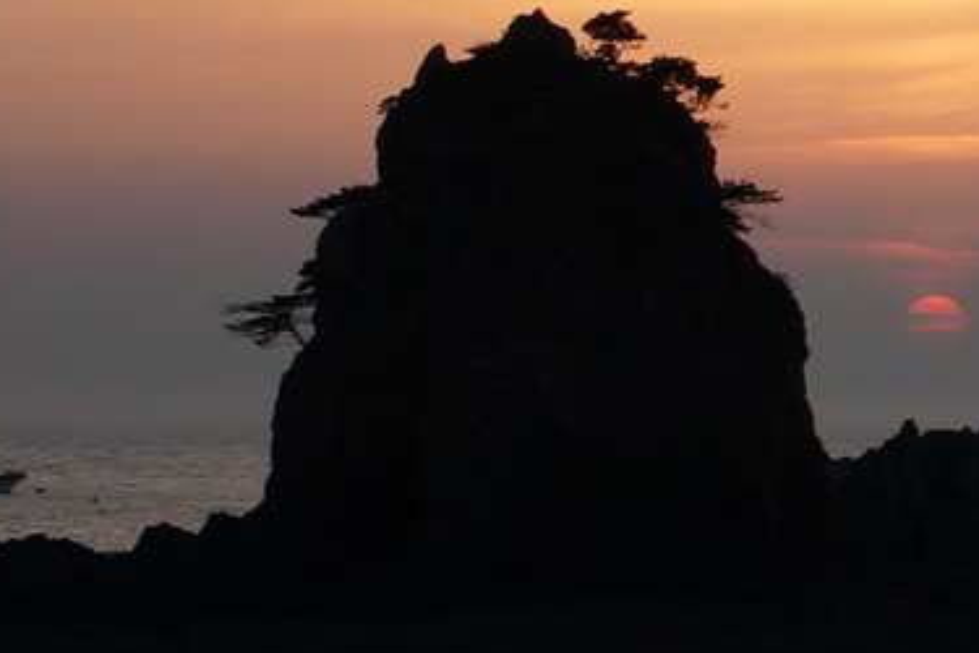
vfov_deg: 6.1
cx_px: 2412
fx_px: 6091
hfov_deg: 8.4
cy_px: 277
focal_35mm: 224
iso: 100
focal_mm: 28
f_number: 5
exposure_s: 1/160
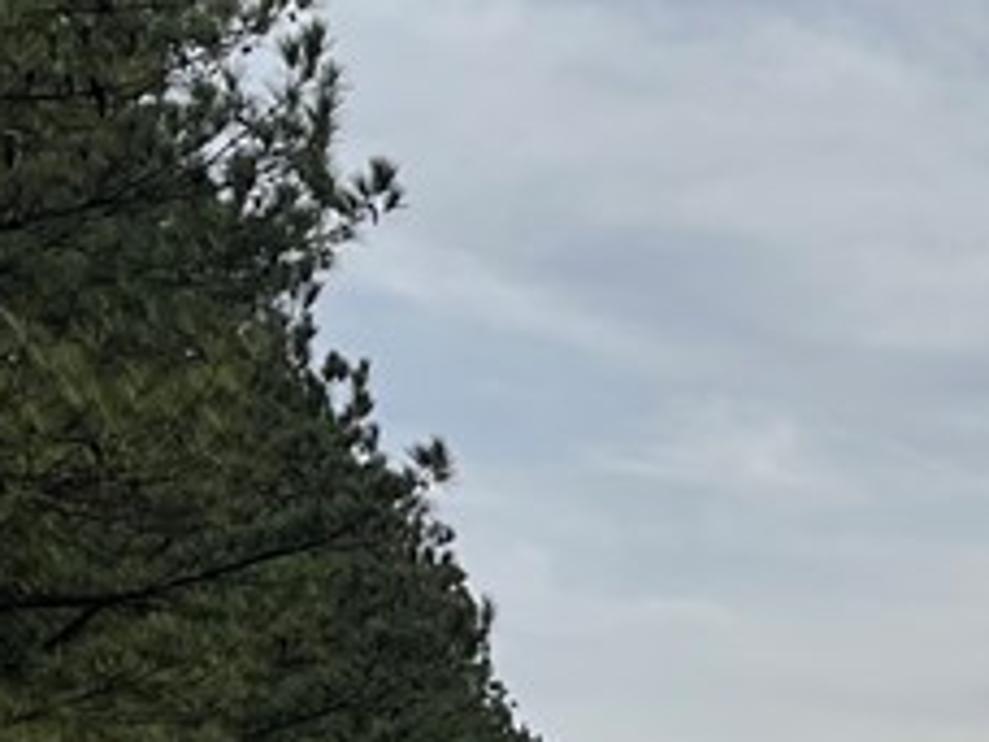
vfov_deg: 12.3
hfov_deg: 15.9
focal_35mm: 117
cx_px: 1297
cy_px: 920
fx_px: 3343
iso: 50
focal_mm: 5.1
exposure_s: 1/8403
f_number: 1.6
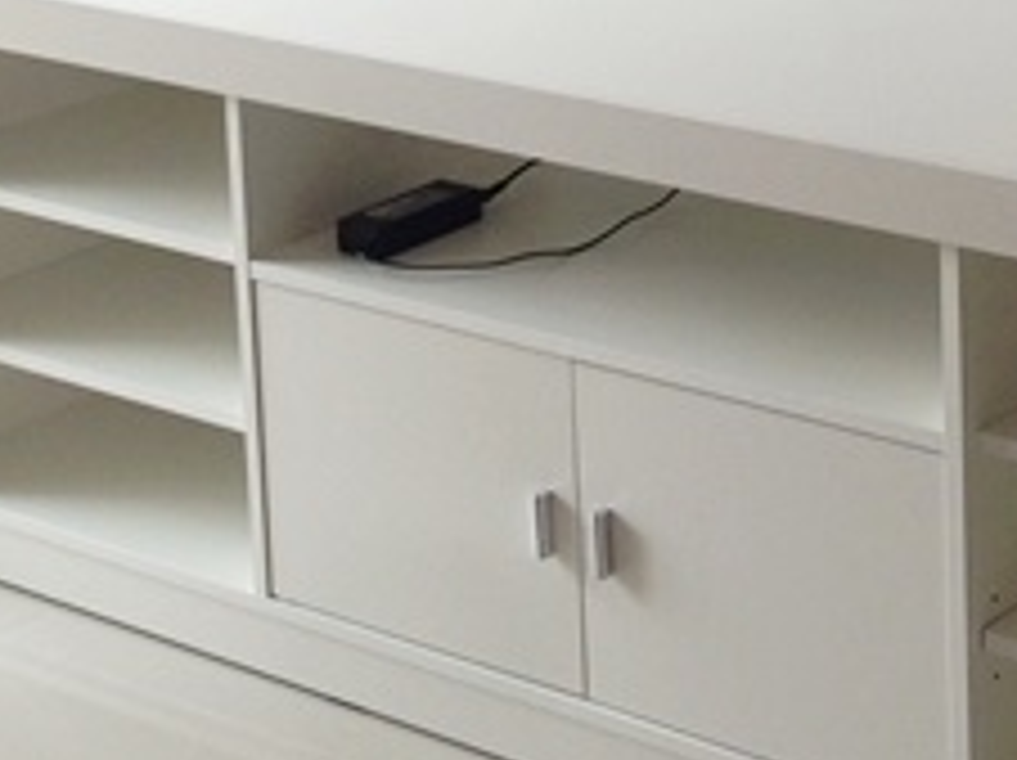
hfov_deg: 16.8
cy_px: -238
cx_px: 608
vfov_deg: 12.2
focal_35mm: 117
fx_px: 3434
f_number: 2.4
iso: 64
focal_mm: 4.12
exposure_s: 1/120
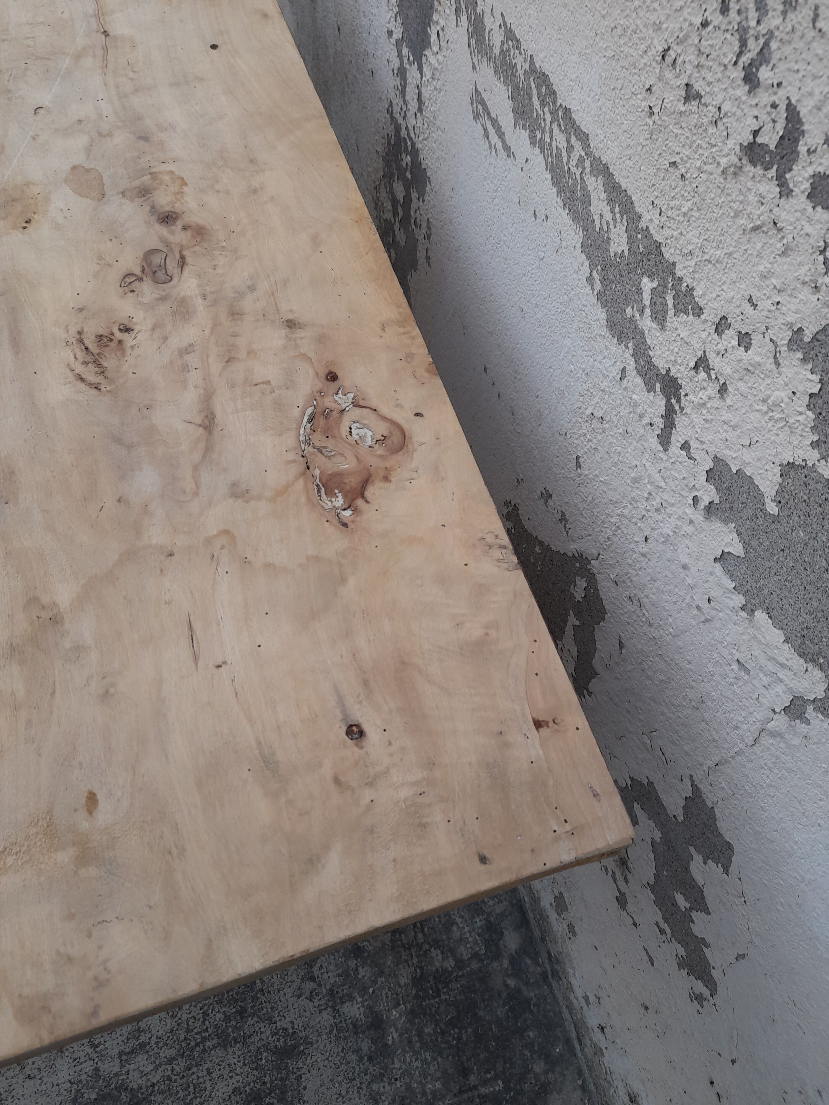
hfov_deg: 54.9
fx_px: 798
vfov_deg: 69.4
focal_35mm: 25
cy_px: 552
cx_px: 414
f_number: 2
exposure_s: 1/60
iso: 80
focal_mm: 4.6
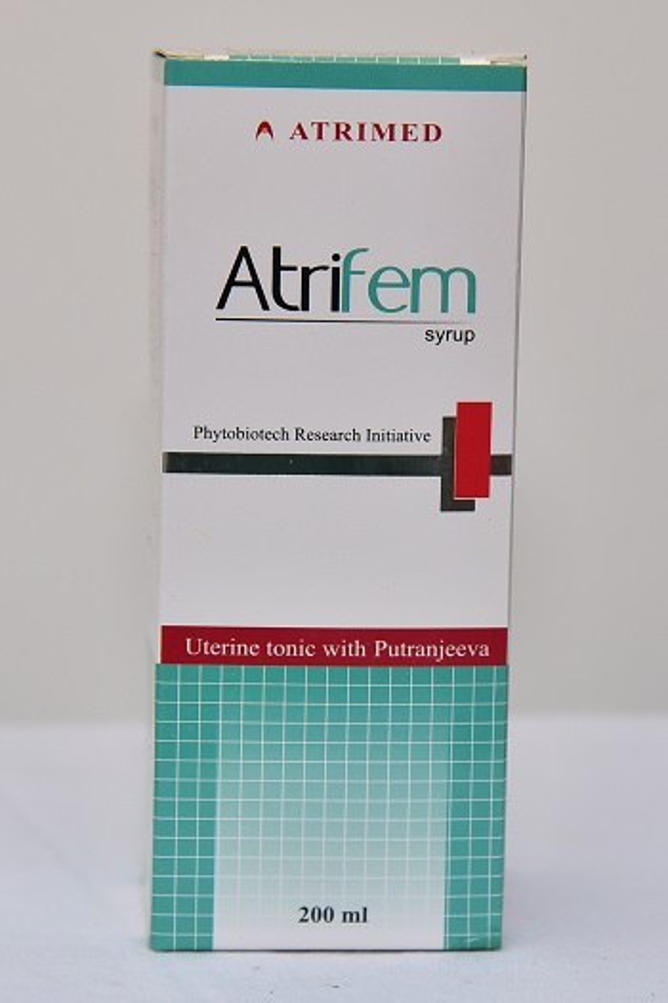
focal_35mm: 82
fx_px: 2285
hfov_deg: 16.6
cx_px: 334
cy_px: 502
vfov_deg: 24.8
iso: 1600
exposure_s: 1/200
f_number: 5
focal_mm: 82
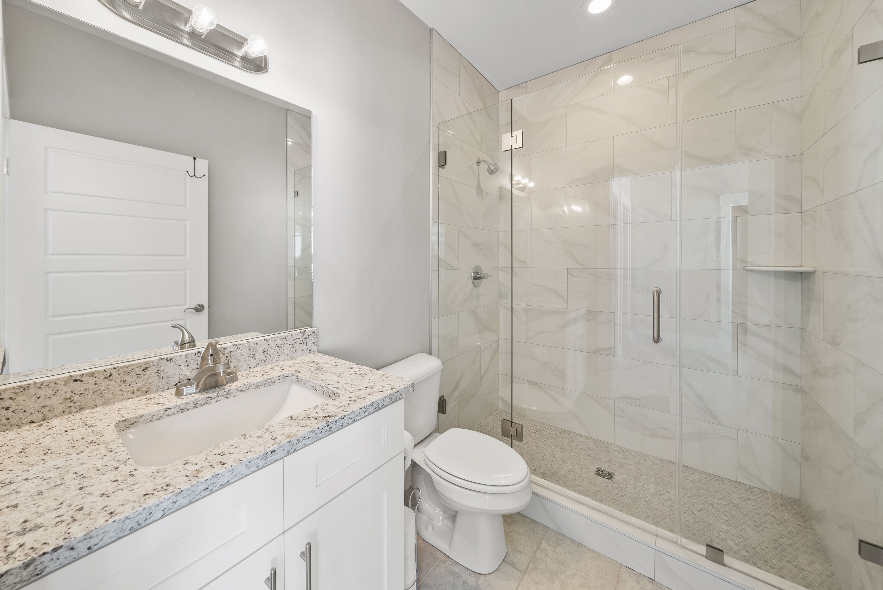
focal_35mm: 12
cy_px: 295
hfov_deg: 112.6
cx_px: 442
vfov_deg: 90.1
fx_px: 294
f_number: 7.1
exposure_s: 1/4
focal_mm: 12
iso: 160
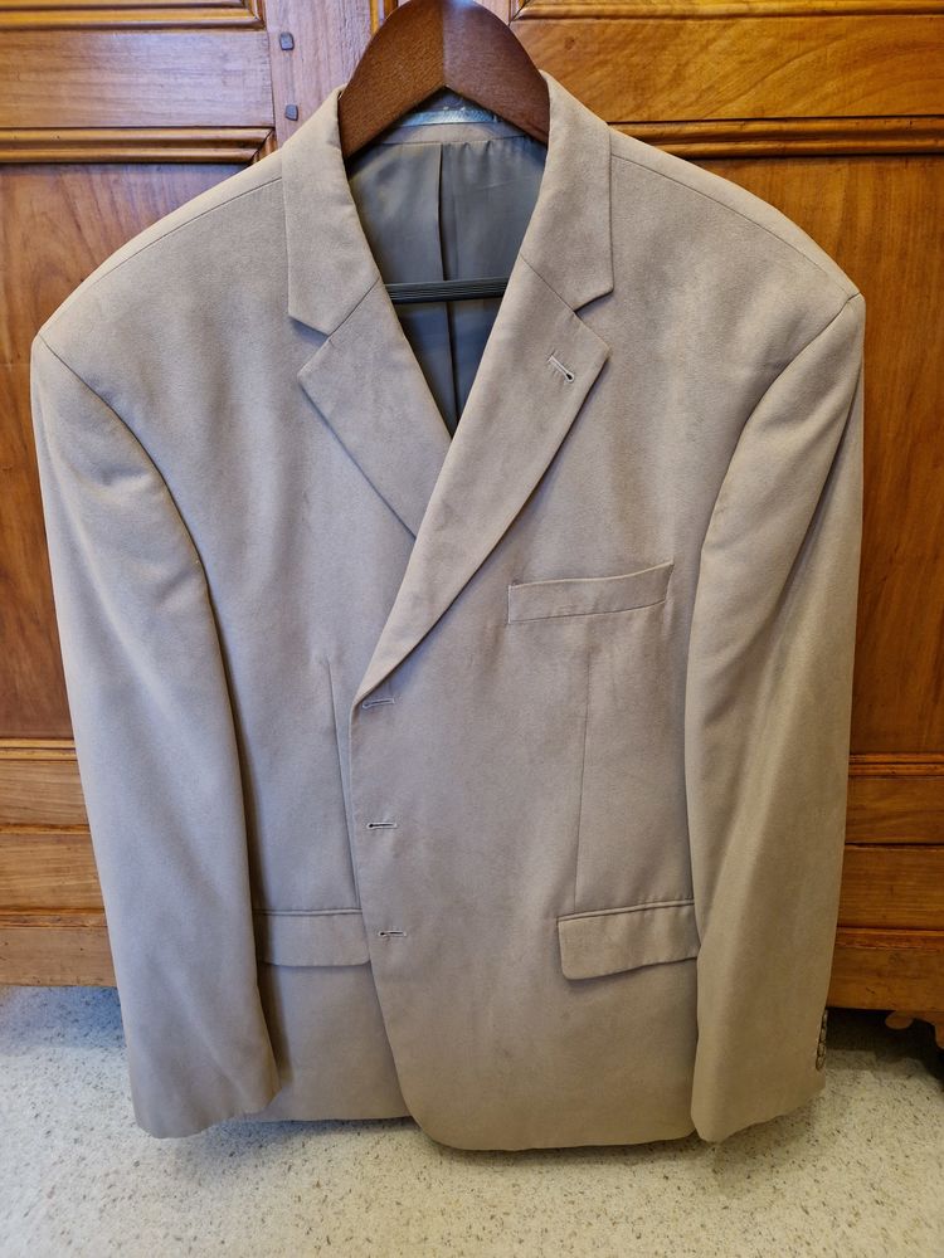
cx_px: 472
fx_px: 836
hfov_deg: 58.9
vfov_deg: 73.9
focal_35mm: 23
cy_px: 629
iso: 640
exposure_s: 1/25
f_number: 1.8
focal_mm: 5.4
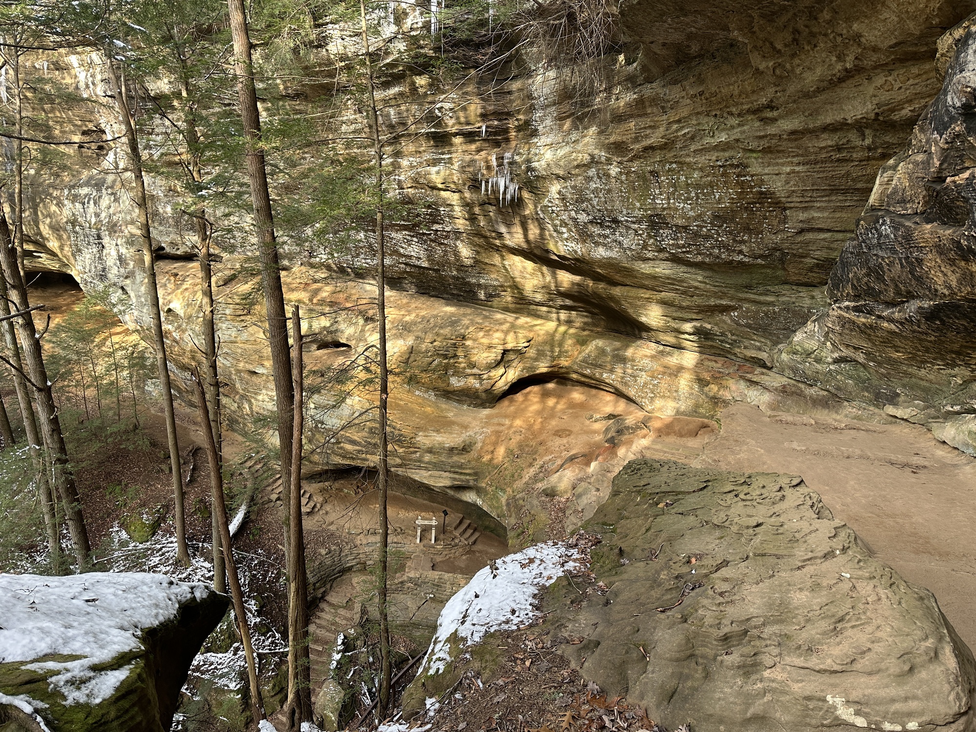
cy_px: 366
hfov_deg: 71.6
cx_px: 488
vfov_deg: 56.8
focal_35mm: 24
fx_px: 677
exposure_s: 1/121
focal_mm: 6.86
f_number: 1.78
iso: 125
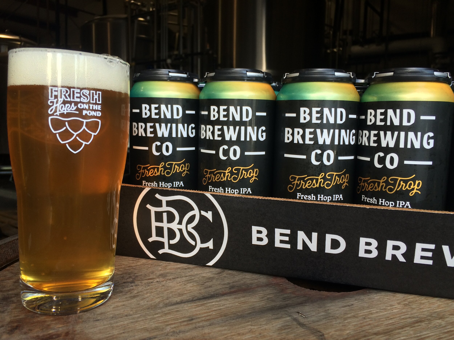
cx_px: 227
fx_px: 380
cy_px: 170
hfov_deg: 61.7
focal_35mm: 29
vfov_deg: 48.2
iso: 50
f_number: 2.2
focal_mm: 4.15
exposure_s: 1/120
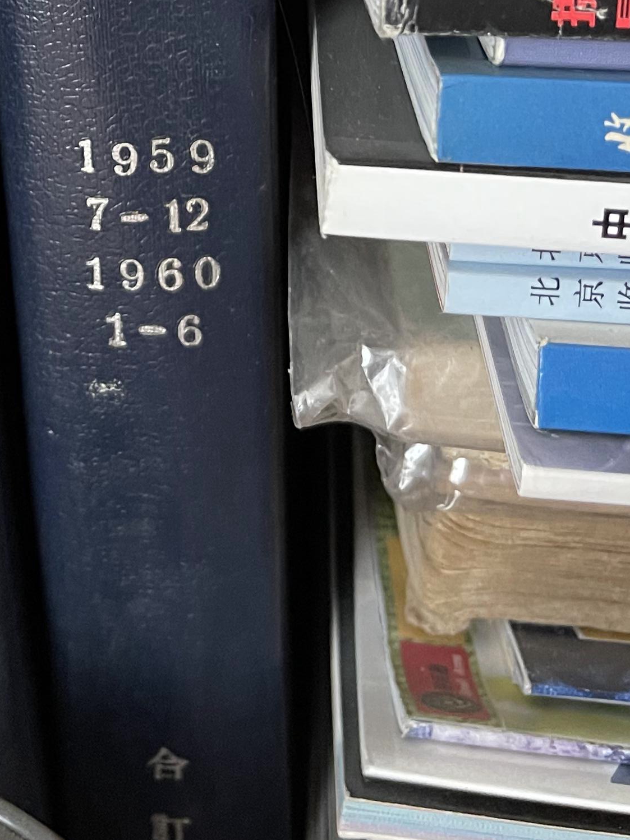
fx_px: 1699
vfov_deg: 25.9
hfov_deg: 20.0
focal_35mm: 70
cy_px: -59
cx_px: -71
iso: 500
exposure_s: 1/44
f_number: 1.6
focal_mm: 5.1
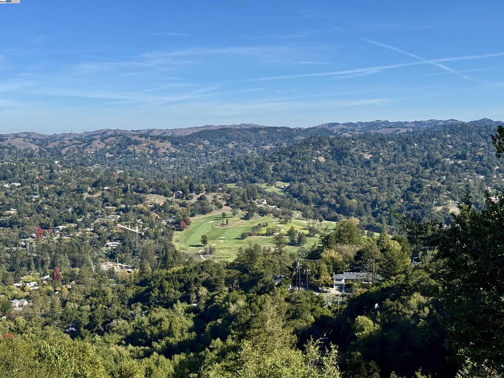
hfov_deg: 39.7
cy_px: 189
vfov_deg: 30.3
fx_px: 699
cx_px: 252
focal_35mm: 48
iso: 80
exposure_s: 1/6536
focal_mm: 6.76
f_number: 1.78
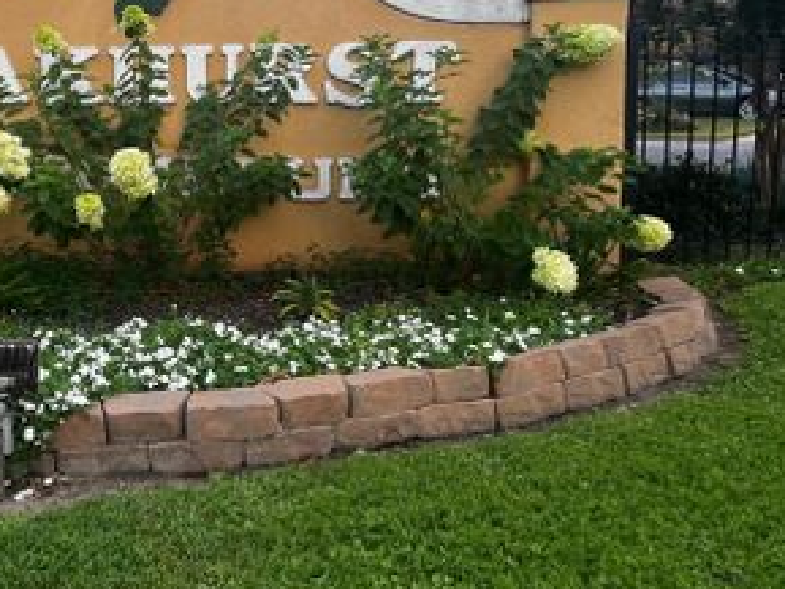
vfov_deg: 31.7
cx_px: 141
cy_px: 162
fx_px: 1021
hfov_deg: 40.1
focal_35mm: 45
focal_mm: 5.7
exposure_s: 1/110
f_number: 1.5
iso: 125
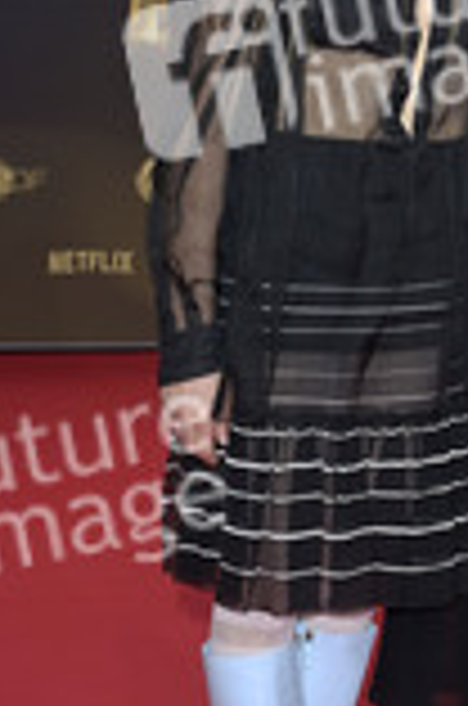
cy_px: 279
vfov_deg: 13.9
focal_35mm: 148
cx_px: 486
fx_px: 2899
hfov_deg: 9.2
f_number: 5
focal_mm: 58
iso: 1000
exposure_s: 1/250
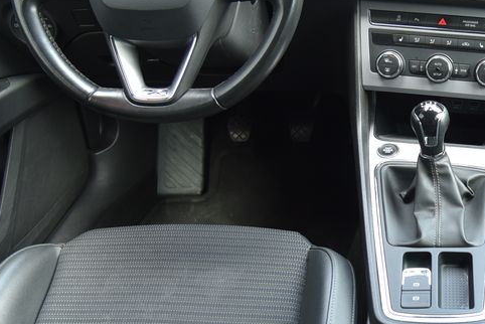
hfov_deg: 36.1
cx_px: 452
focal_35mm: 51
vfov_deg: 26.5
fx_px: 687
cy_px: 129
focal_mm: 24
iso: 500
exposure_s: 1/60
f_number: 4
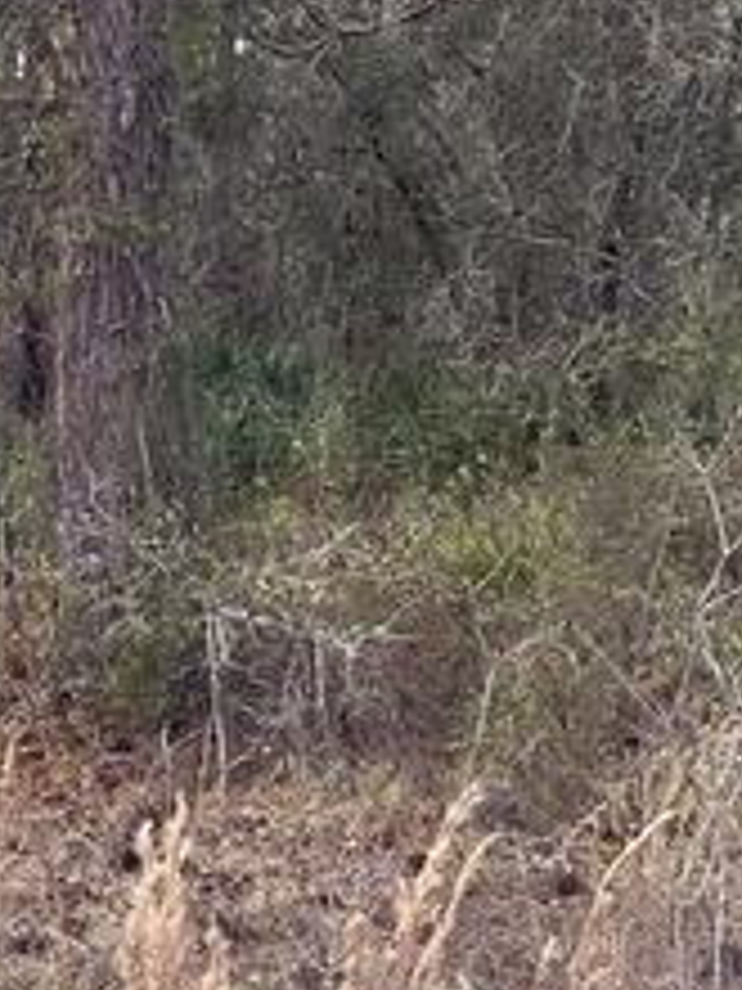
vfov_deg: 18.2
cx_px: -157
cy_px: 549
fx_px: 3087
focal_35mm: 108
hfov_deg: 13.3
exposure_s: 1/310
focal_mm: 3.3
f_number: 2.4
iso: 25
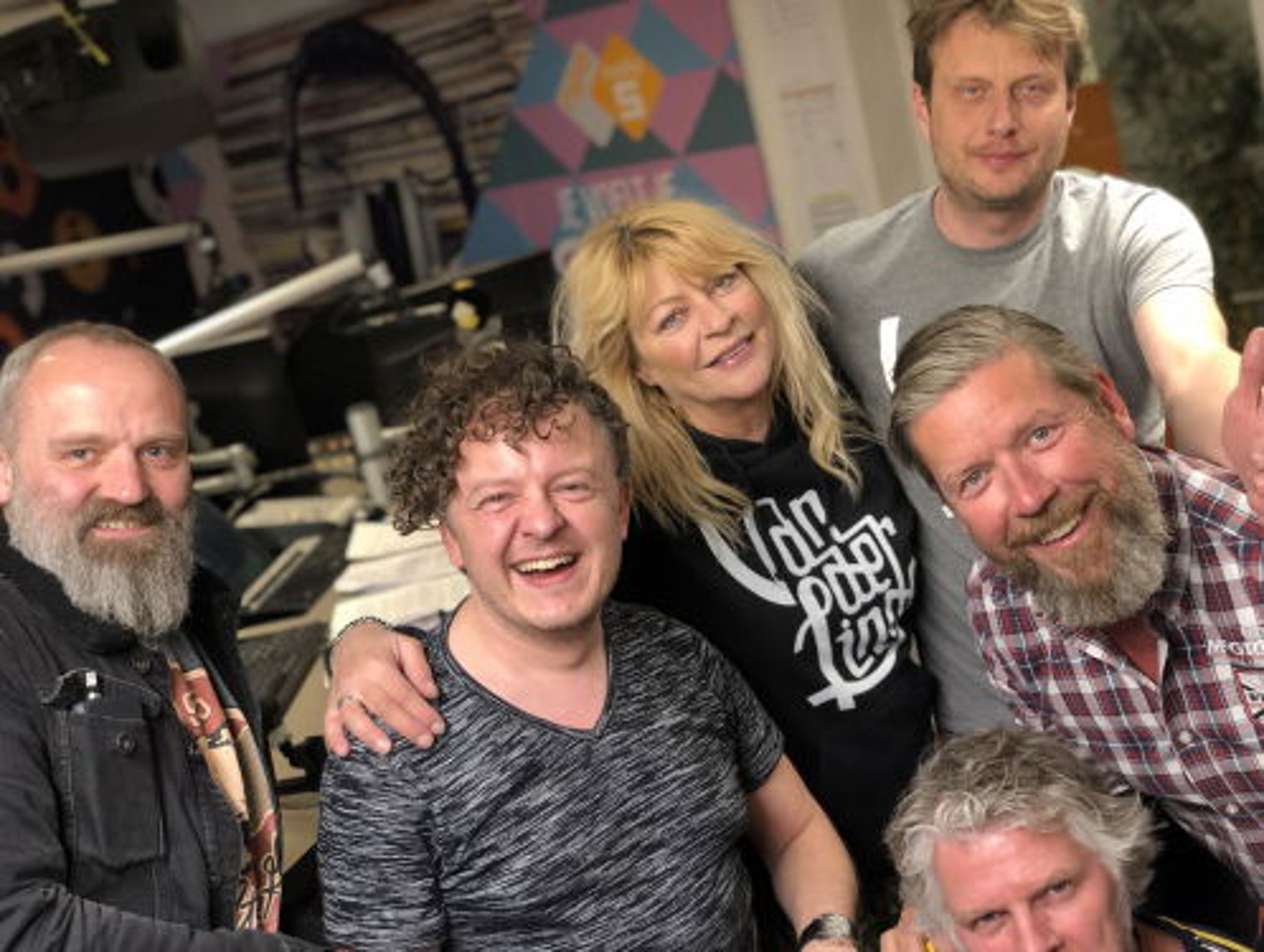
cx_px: 632
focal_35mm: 52
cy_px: 476
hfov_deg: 36.8
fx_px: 1902
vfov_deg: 28.1
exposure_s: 1/33
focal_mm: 6
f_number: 2.4
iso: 80
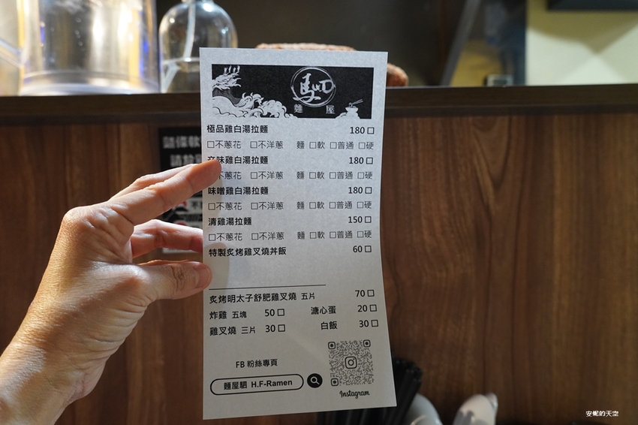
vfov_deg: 43.6
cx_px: 319
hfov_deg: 61.9
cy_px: 212
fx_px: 531
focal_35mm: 30
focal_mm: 20
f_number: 5
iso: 1600
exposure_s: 1/20
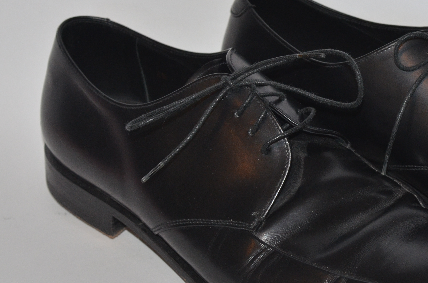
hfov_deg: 14.7
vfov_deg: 9.9
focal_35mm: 138
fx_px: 1637
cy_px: 142
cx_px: 390
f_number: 5.6
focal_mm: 50
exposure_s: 1/60
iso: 800
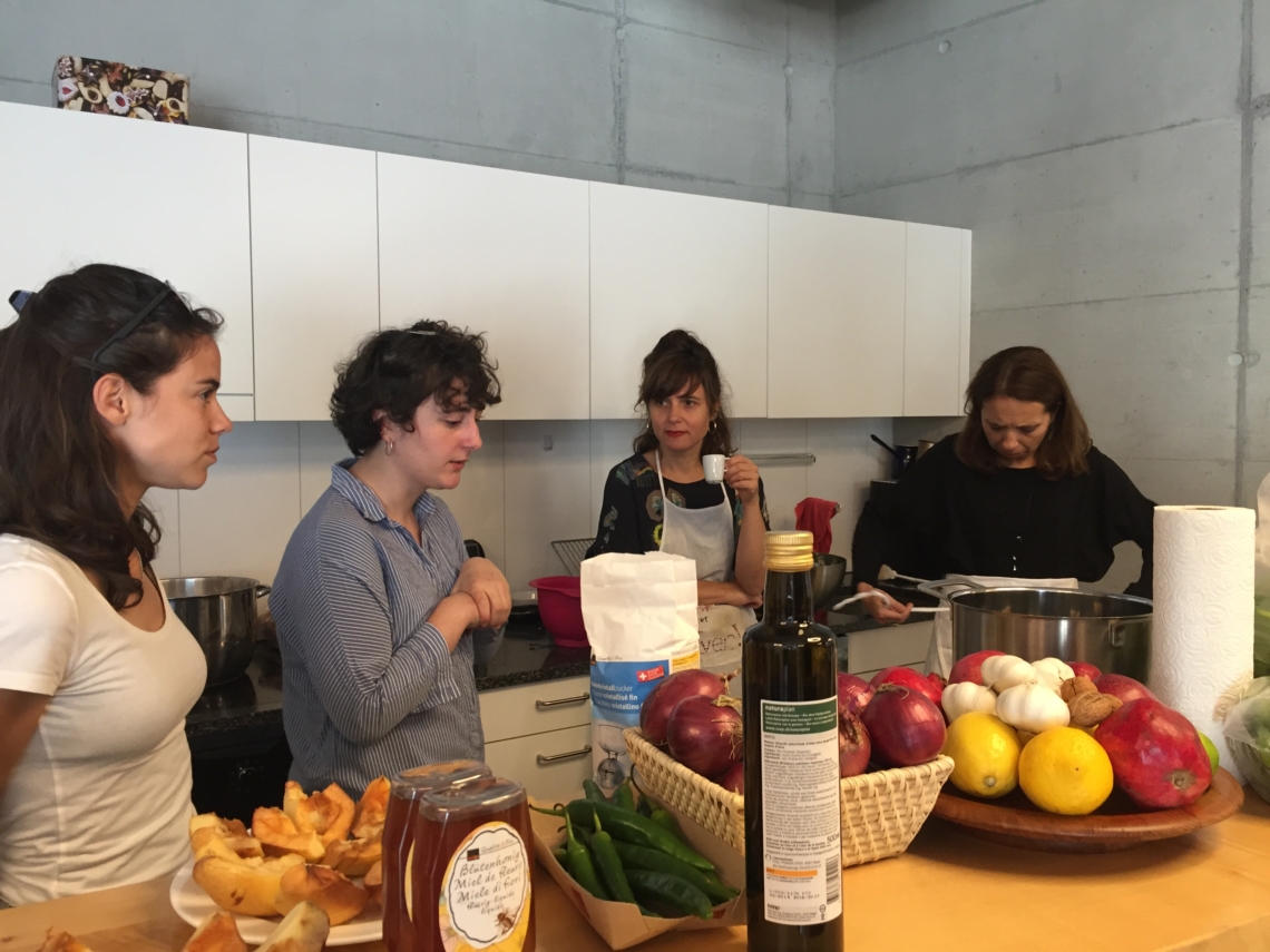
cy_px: 476
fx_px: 1064
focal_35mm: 29
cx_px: 635
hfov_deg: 61.7
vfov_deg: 48.2
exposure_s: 1/33
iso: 125
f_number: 2.2
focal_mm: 4.15
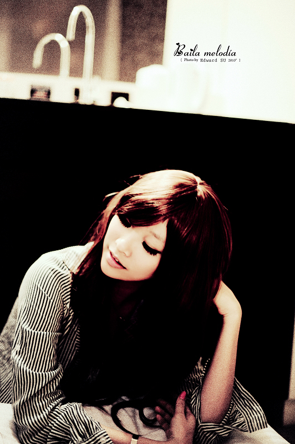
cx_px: 148
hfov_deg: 26.9
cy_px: 222
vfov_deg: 39.6
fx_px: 616
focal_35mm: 50
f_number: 1.4
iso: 1600
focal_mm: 50
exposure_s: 1/40
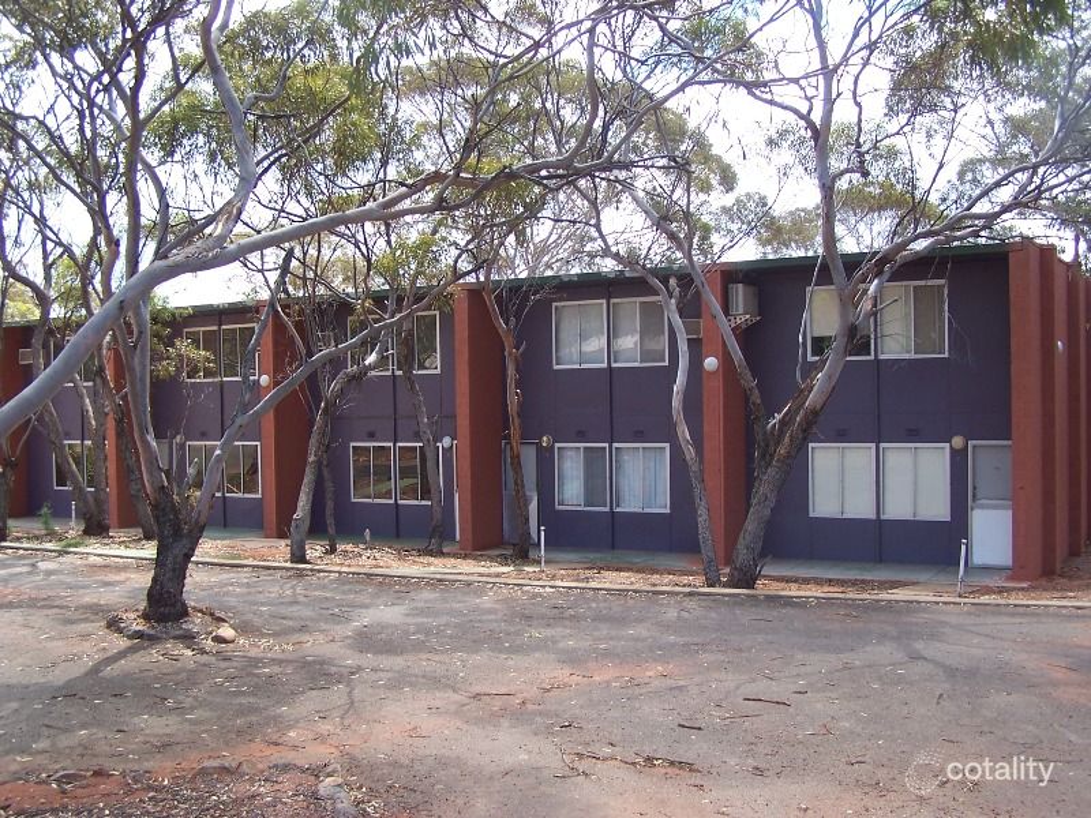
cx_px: 546
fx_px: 1198
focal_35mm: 38
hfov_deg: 49.0
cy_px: 409
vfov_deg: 37.7
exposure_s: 1/250
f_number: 2.8
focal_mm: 6.3
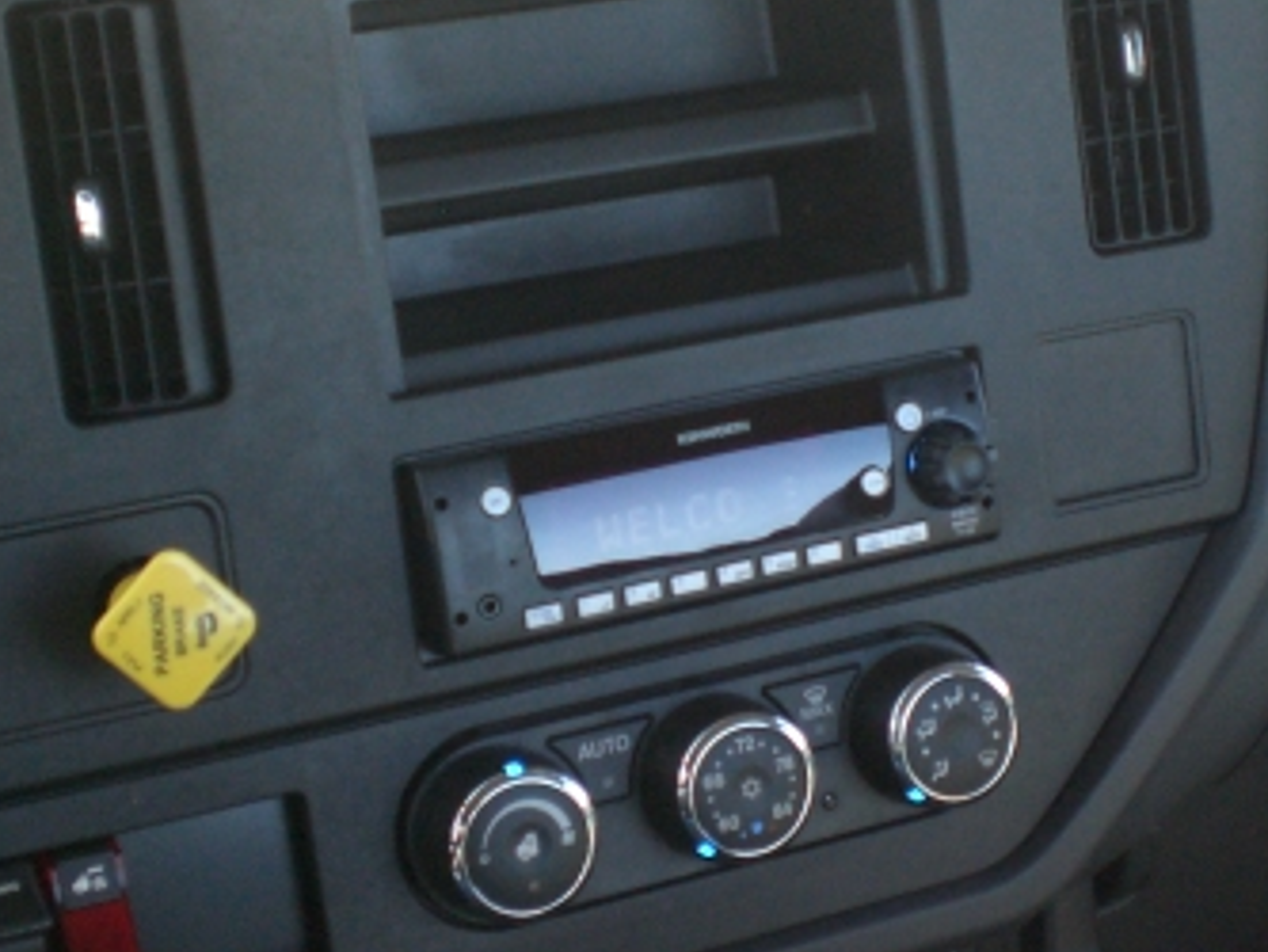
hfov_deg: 26.5
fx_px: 2675
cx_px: 883
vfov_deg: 20.1
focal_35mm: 73
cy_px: 293
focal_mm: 6.3
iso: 200
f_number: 3.1
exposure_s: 1/125
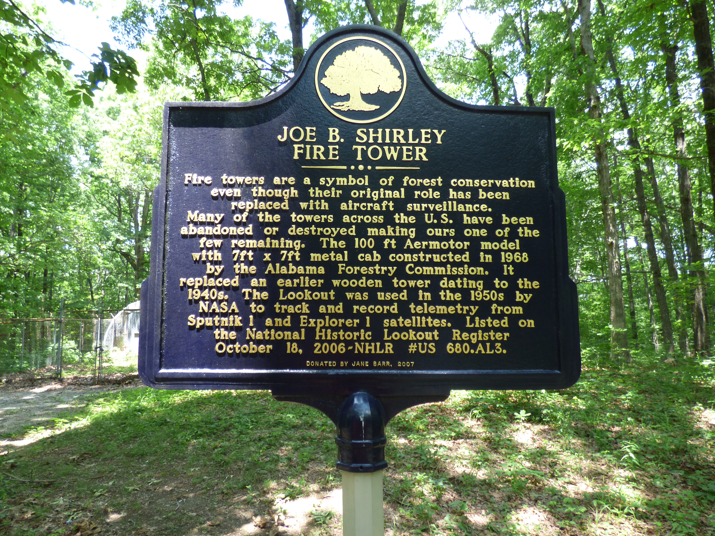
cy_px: 281
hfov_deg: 79.0
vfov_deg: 63.4
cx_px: 349
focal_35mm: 21
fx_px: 434
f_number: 2.8
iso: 100
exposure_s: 1/100
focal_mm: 3.58
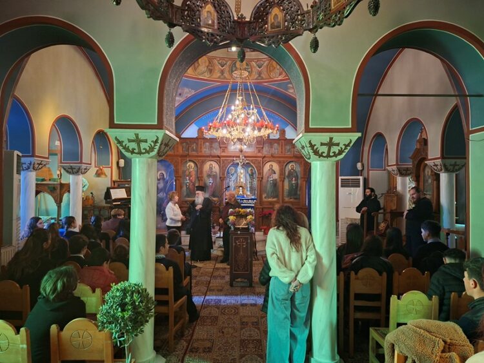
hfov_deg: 73.9
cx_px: 242
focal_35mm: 23
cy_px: 182
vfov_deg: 58.9
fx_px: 322
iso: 500
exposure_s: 1/25
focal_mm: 5.54
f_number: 1.8
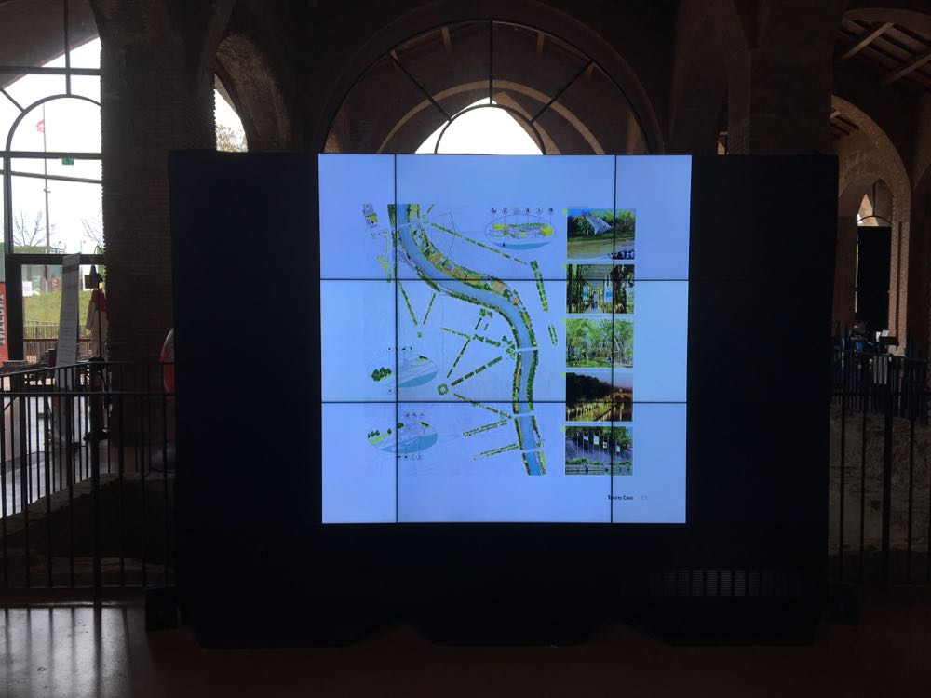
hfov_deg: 61.7
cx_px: 466
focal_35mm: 29
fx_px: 780
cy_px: 349
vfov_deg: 48.2
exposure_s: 1/100
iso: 25
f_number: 2.2
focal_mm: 4.15
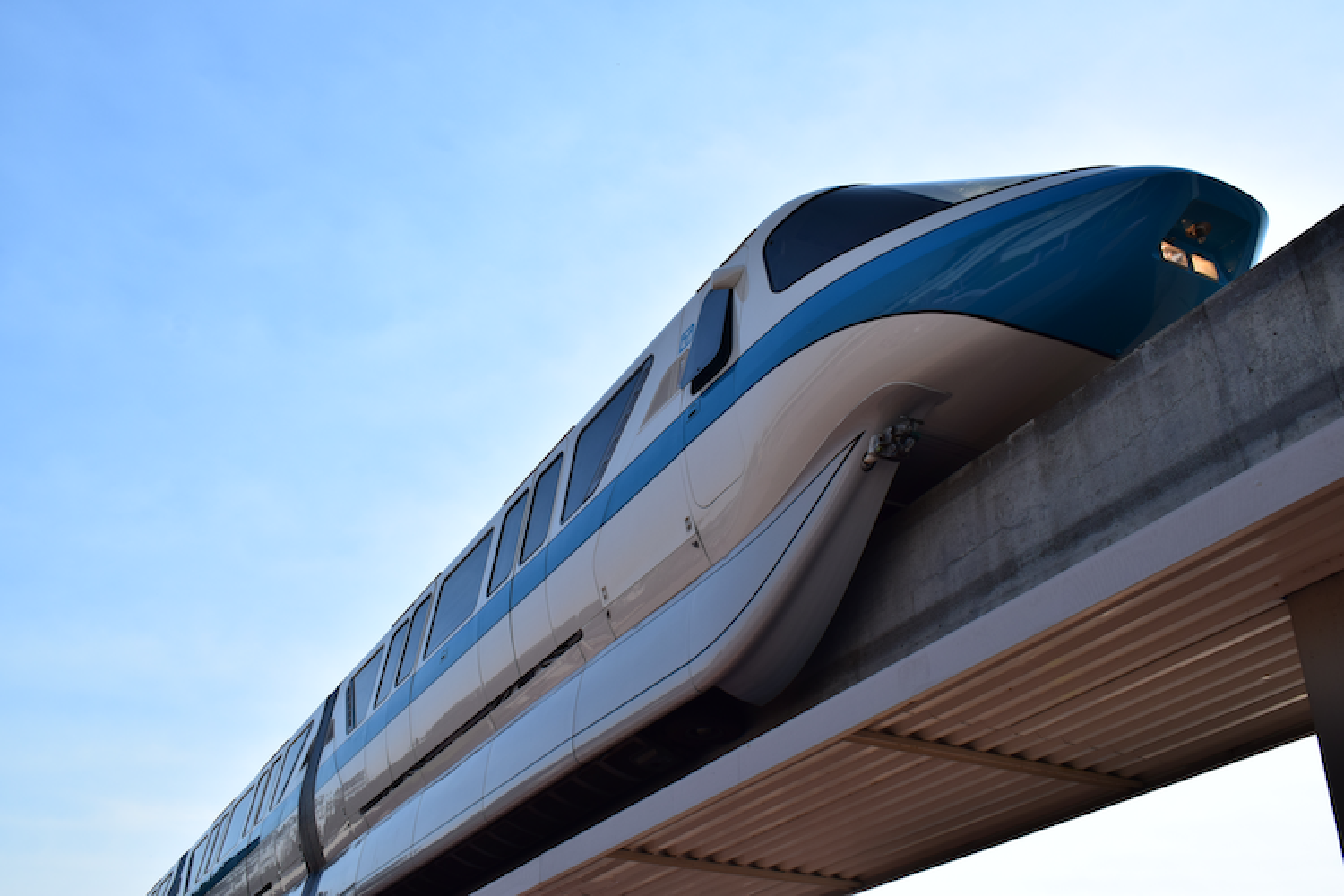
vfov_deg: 35.5
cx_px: 672
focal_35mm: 38
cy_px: 448
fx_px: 1400
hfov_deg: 51.3
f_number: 11
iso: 220
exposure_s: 1/500
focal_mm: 25
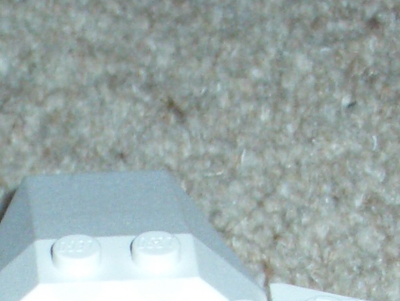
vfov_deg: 5.8
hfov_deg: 7.9
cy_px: 576
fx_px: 2891
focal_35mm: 250
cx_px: 144
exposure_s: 1/60
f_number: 5.6
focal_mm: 10.2
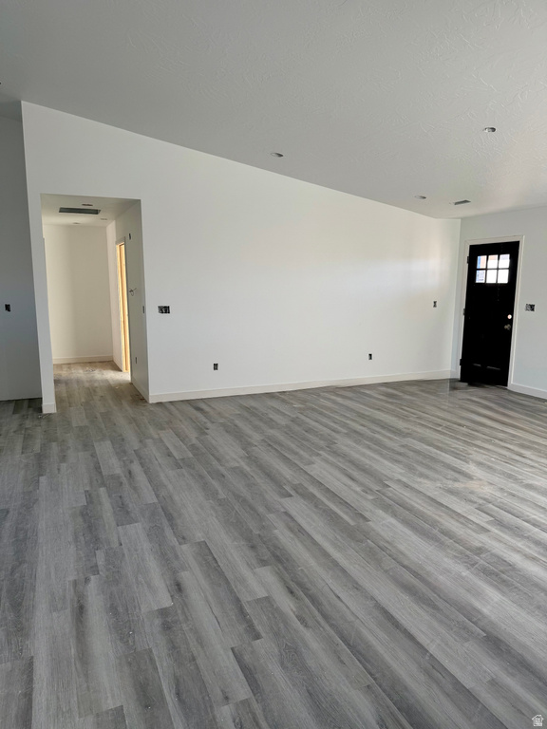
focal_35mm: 24
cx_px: 274
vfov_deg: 71.6
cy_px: 364
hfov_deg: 56.8
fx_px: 506
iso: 80
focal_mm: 6.76
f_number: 1.78
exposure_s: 1/121
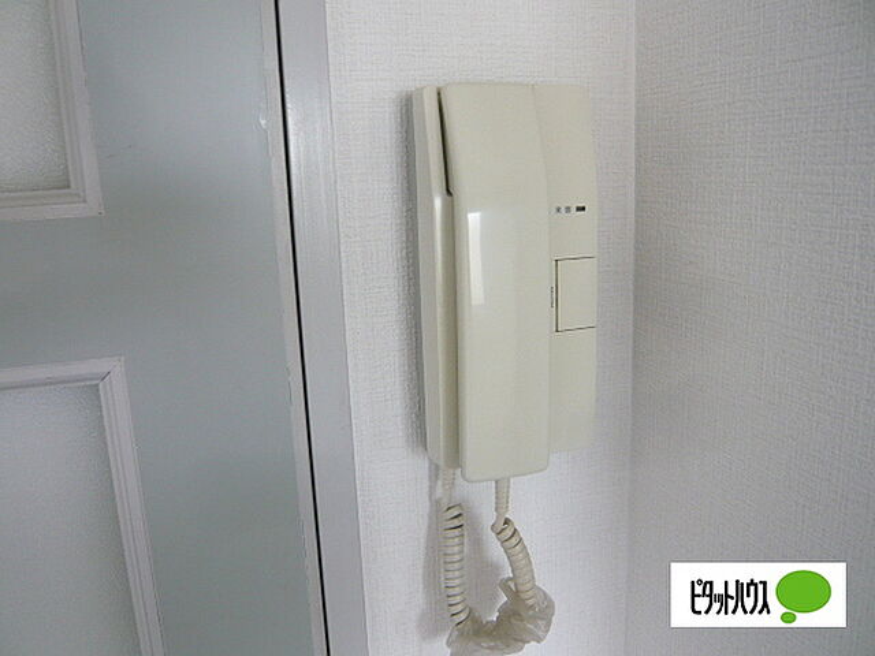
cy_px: 328
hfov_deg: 63.4
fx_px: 708
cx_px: 438
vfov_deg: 49.7
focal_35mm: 28
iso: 160
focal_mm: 4.6
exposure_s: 1/30
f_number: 2.8
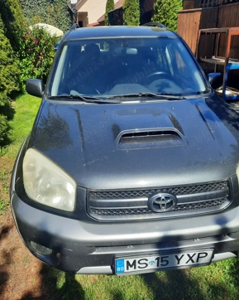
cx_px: 121
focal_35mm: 27
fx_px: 239
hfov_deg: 53.1
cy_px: 146
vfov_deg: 64.1
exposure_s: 1/468
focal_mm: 4.6
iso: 32
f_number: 2
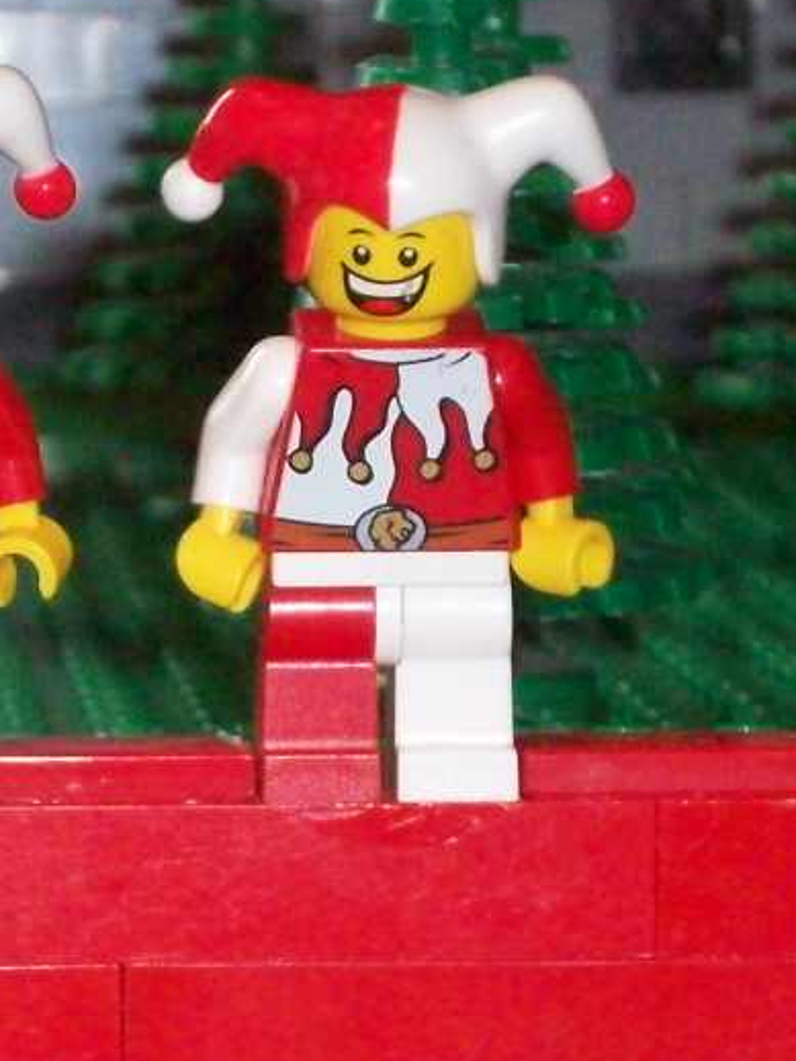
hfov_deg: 6.5
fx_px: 6963
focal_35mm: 227
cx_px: 65
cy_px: 885
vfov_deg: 8.7
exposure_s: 1/114
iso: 400
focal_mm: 15.3
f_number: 4.7
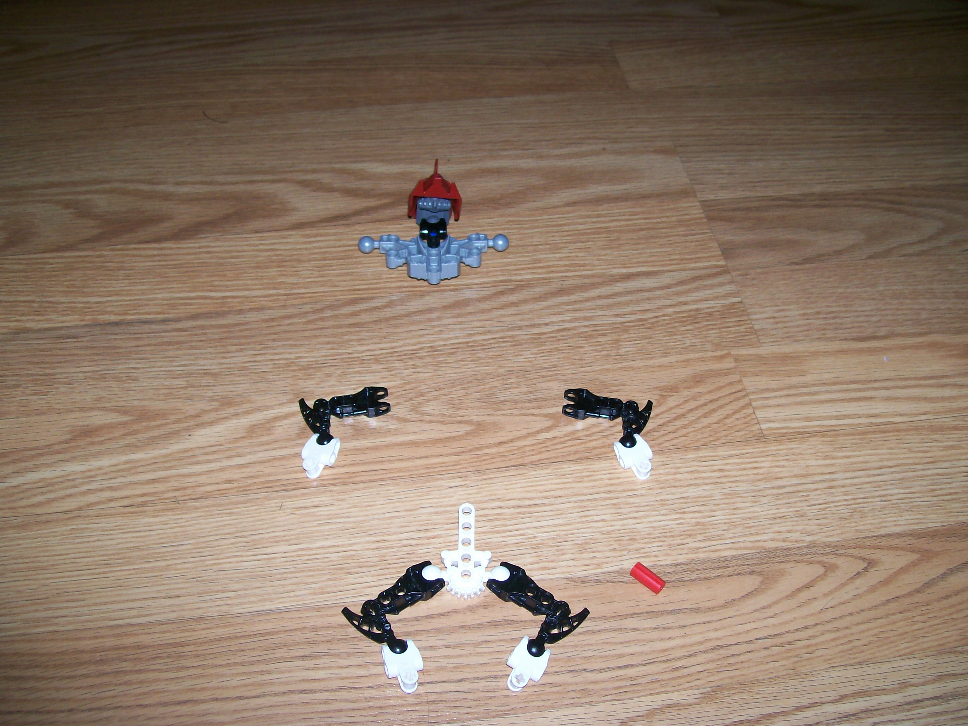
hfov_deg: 51.4
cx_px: 484
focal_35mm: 36
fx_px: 1007
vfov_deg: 39.7
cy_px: 363
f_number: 2.7
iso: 80
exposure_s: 1/64
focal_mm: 6
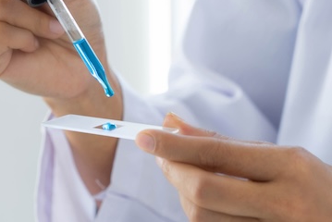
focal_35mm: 220
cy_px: 140
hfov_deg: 9.3
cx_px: 84
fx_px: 2030
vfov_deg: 6.3
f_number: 4
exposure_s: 1/100
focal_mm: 79
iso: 250
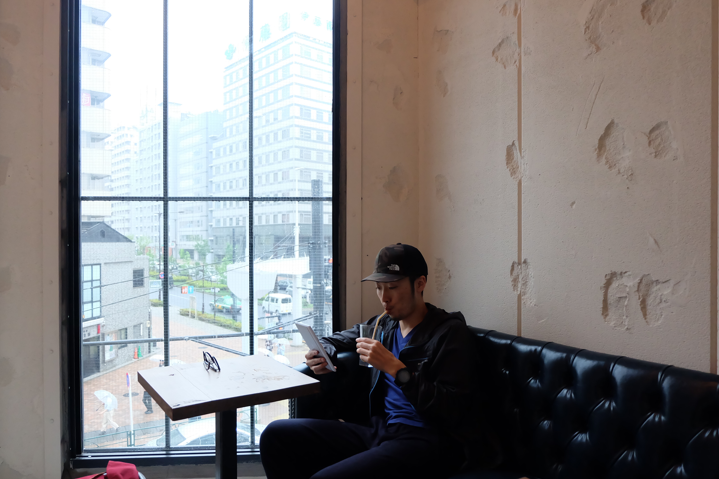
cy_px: 246
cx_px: 356
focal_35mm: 25
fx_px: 499
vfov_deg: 51.3
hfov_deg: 71.5
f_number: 3.5
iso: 2500
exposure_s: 1/160
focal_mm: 16
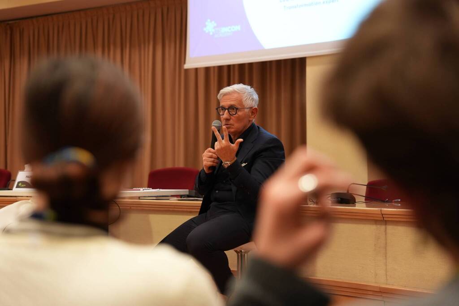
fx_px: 867
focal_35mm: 68
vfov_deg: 20.0
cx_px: 230
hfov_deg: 29.6
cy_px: 153
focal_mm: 68
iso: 1600
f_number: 2.8
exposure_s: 1/100
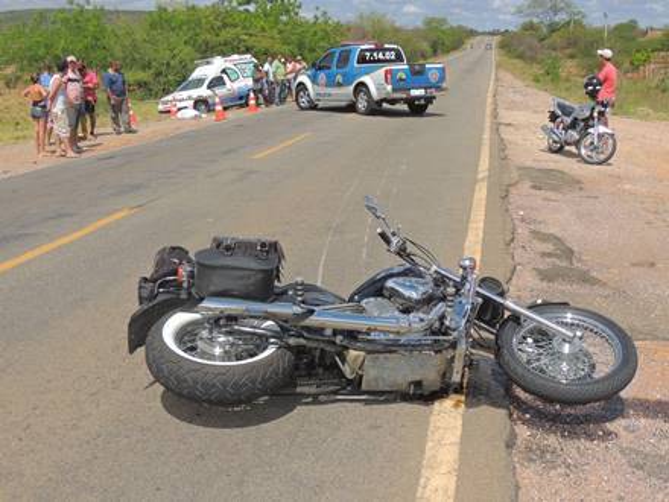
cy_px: 251
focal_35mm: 43
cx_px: 334
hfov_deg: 43.9
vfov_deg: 33.6
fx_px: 831
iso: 100
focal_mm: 7.6
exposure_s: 1/1600
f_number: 3.4
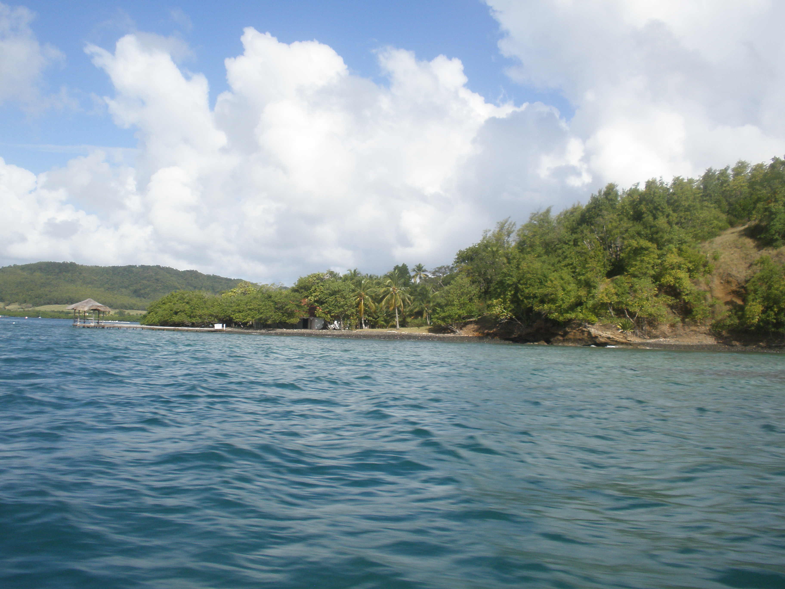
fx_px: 839
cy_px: 294
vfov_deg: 38.7
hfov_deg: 50.1
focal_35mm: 37
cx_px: 392
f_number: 10
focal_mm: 6.6
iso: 64
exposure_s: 1/125
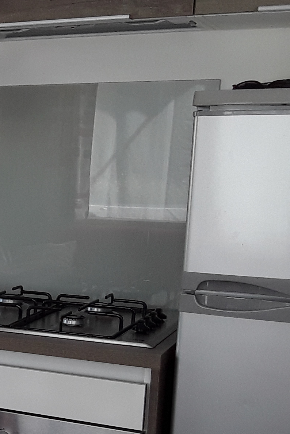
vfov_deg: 26.1
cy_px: 299
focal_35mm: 77
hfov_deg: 15.3
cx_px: -236
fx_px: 930
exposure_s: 1/103
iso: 40
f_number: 1.9
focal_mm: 2.91
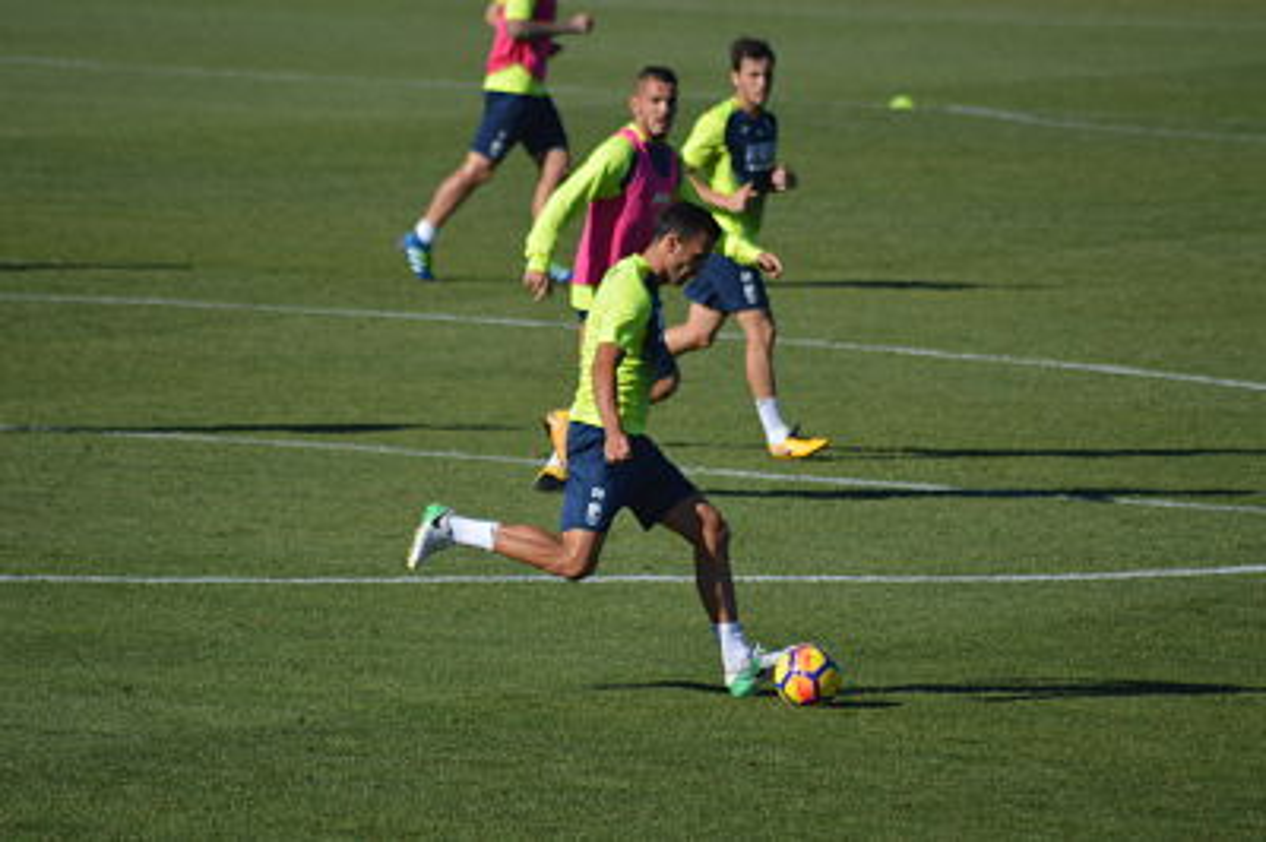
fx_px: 15812
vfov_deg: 3.0
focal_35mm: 450
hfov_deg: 4.6
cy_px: 421
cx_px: 633
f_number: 5.6
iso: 280
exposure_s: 1/2000
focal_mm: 300
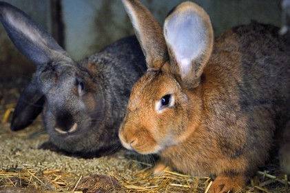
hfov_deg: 39.6
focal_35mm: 50
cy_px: 96
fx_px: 402
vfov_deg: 27.0
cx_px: 145
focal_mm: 50
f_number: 4.5
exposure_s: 1/10
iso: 1600
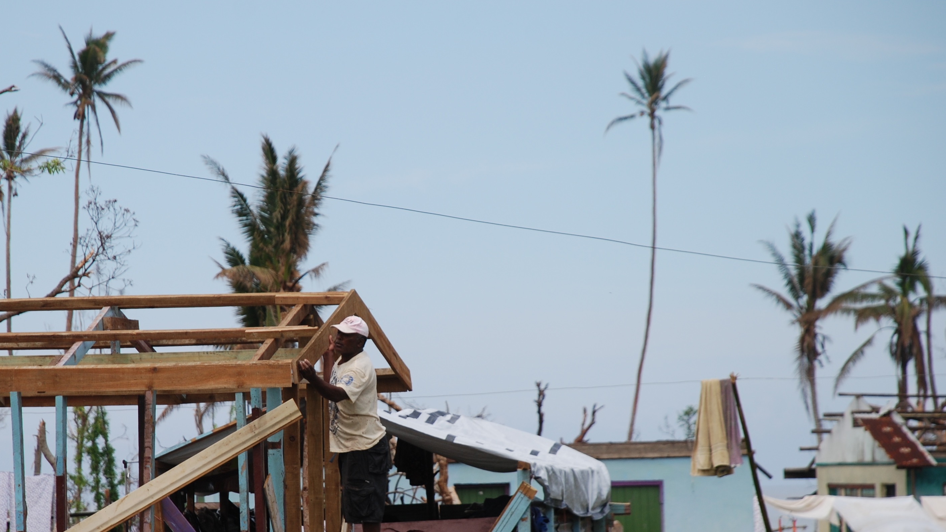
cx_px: 336
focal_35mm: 259
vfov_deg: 4.7
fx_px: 6497
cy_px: 370
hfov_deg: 8.3
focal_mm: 120
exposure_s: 1/500
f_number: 5.6
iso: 125
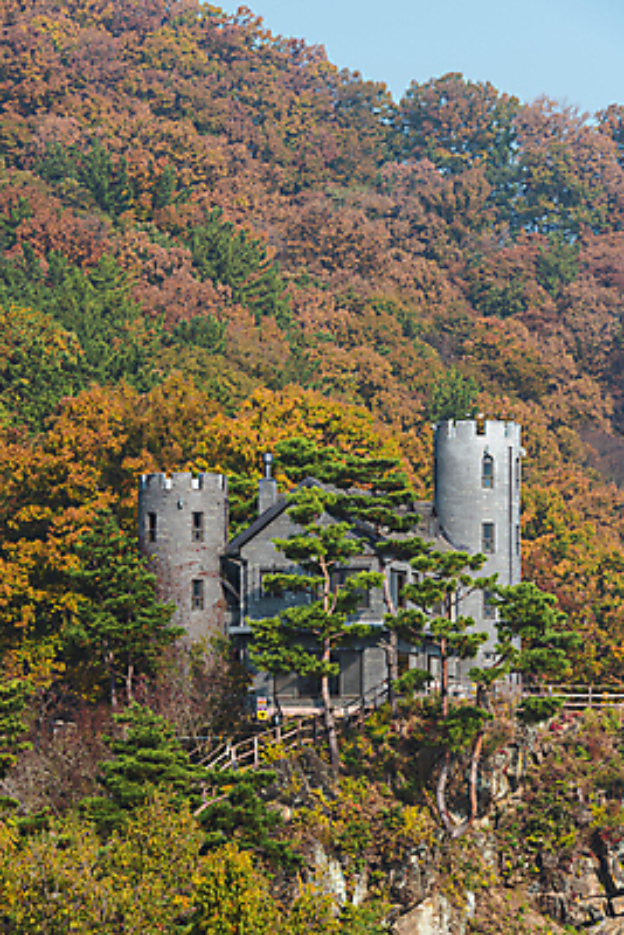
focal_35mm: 155
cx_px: 312
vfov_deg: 13.2
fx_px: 4026
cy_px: 468
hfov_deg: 8.9
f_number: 11
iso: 200
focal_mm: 155
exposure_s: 1/160
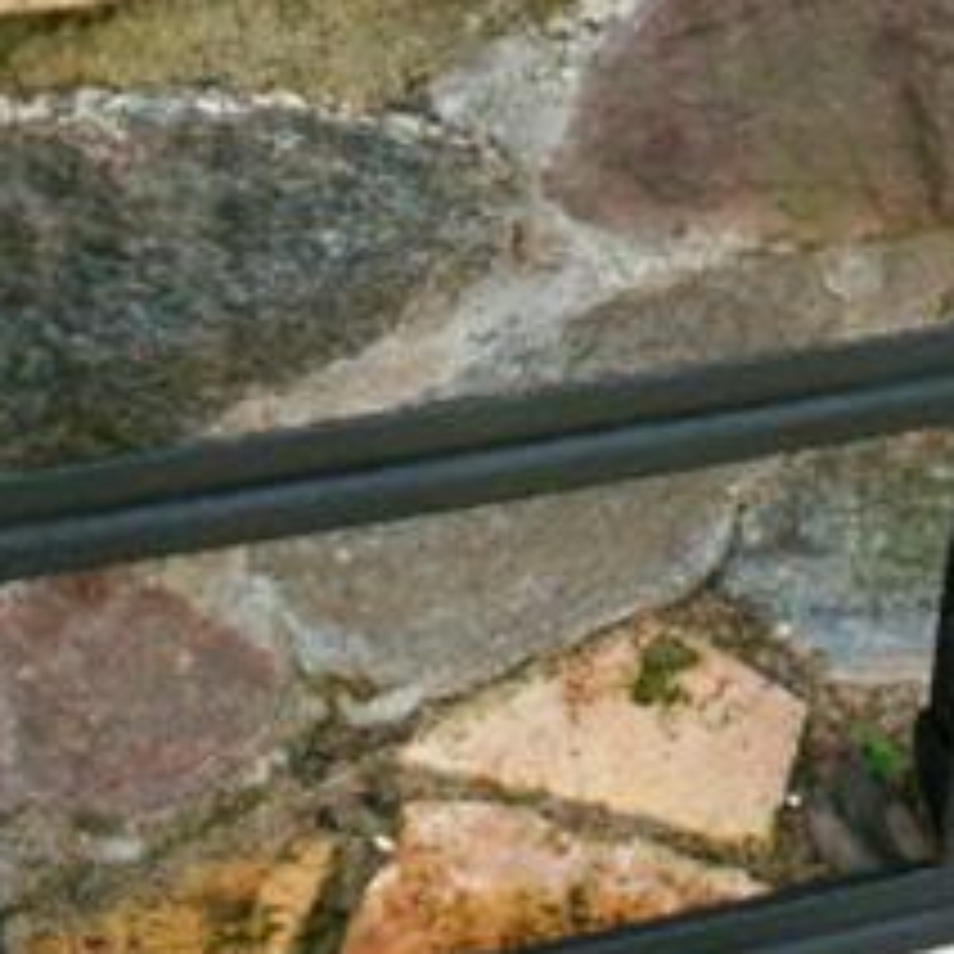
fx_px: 2962
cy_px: 304
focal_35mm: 95
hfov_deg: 17.9
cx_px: 945
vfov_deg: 18.2
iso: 50
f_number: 3.5
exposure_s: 1/50
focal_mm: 5.86
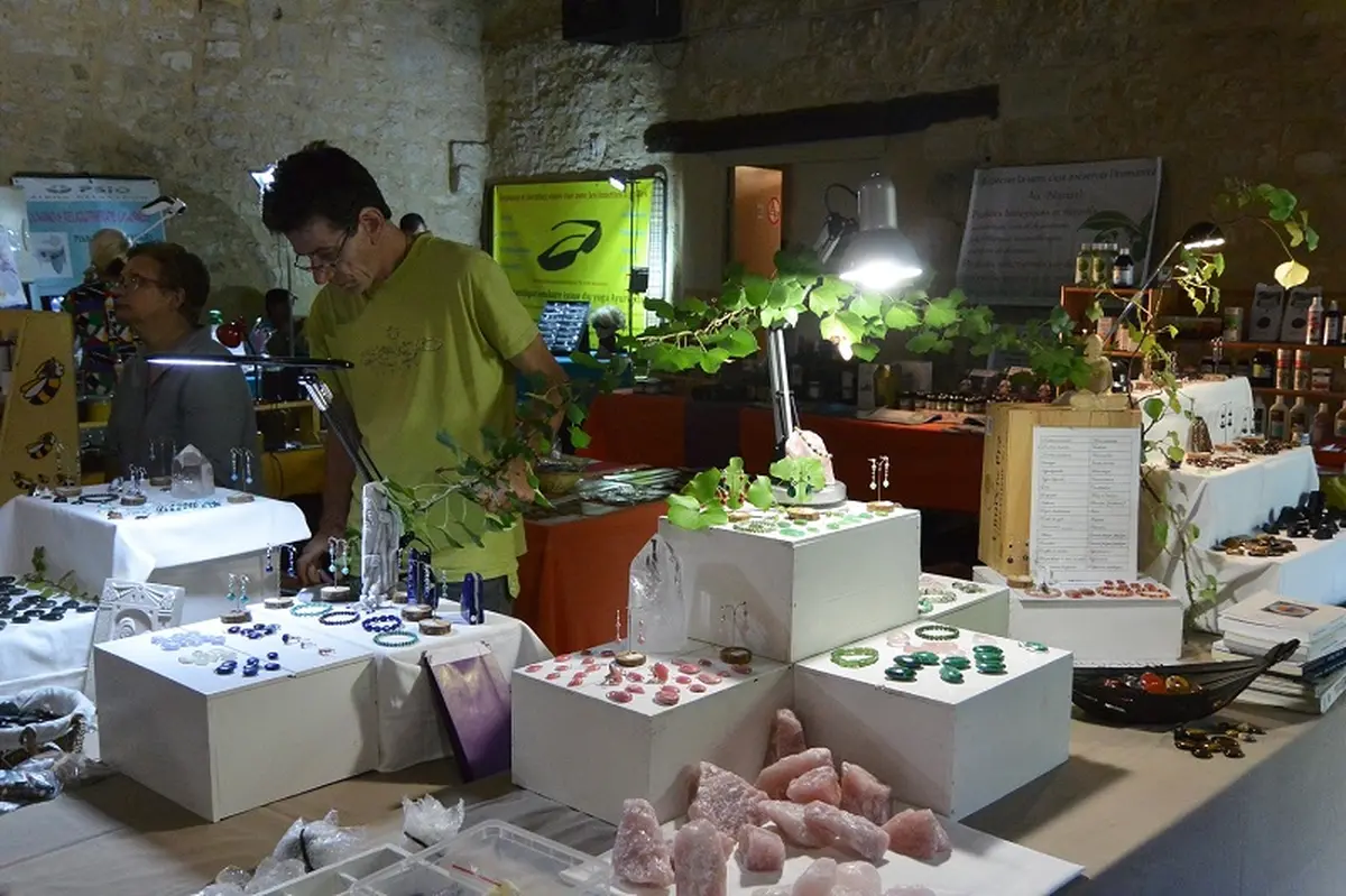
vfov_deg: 36.8
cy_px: 448
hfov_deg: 53.2
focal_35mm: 36
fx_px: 1345
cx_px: 673
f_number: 4.5
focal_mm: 13.6
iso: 800
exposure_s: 1/60
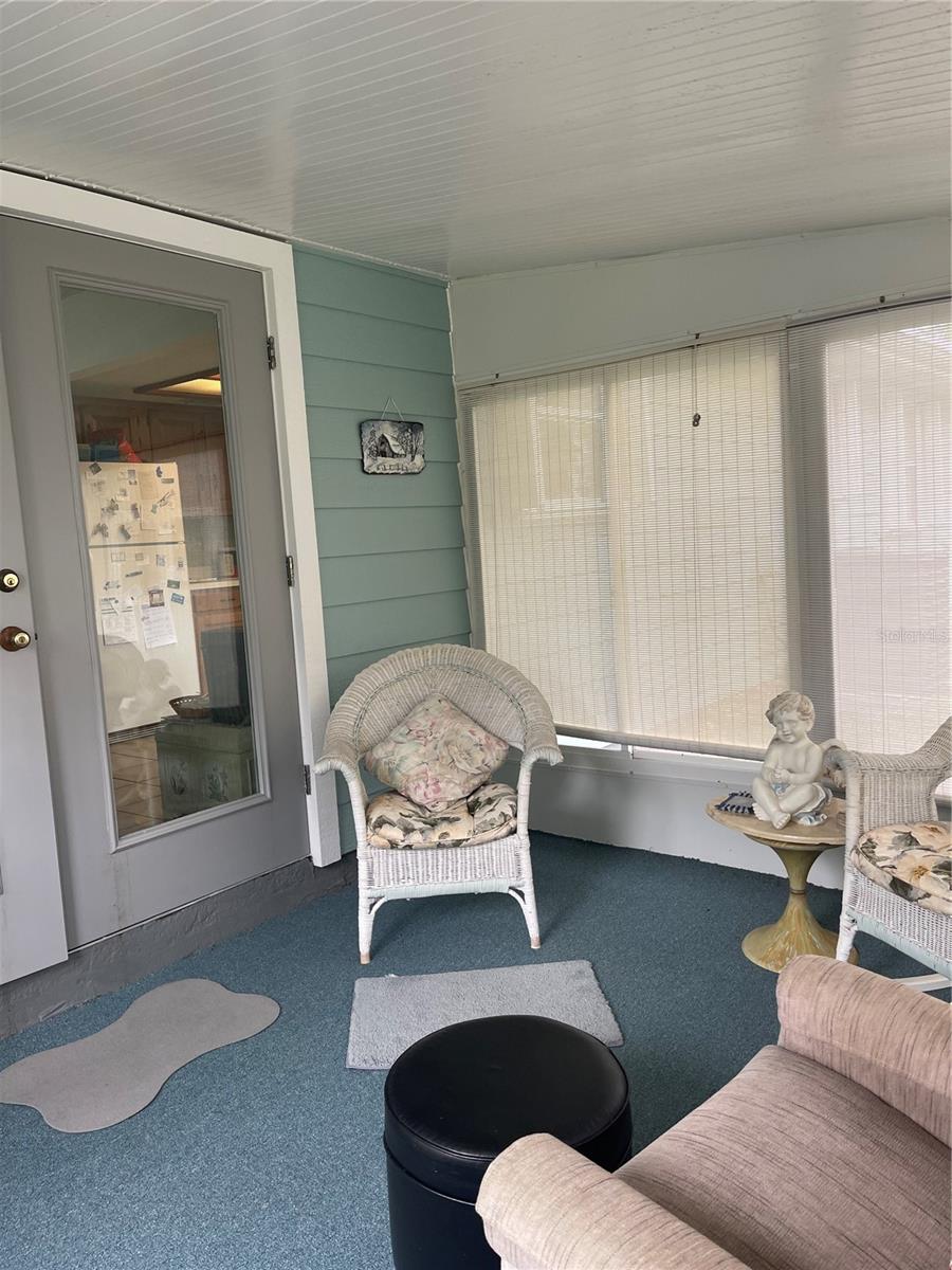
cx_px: 476
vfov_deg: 69.4
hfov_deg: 54.9
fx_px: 917
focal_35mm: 25
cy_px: 635
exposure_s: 1/121
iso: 80
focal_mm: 5.1
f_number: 1.6
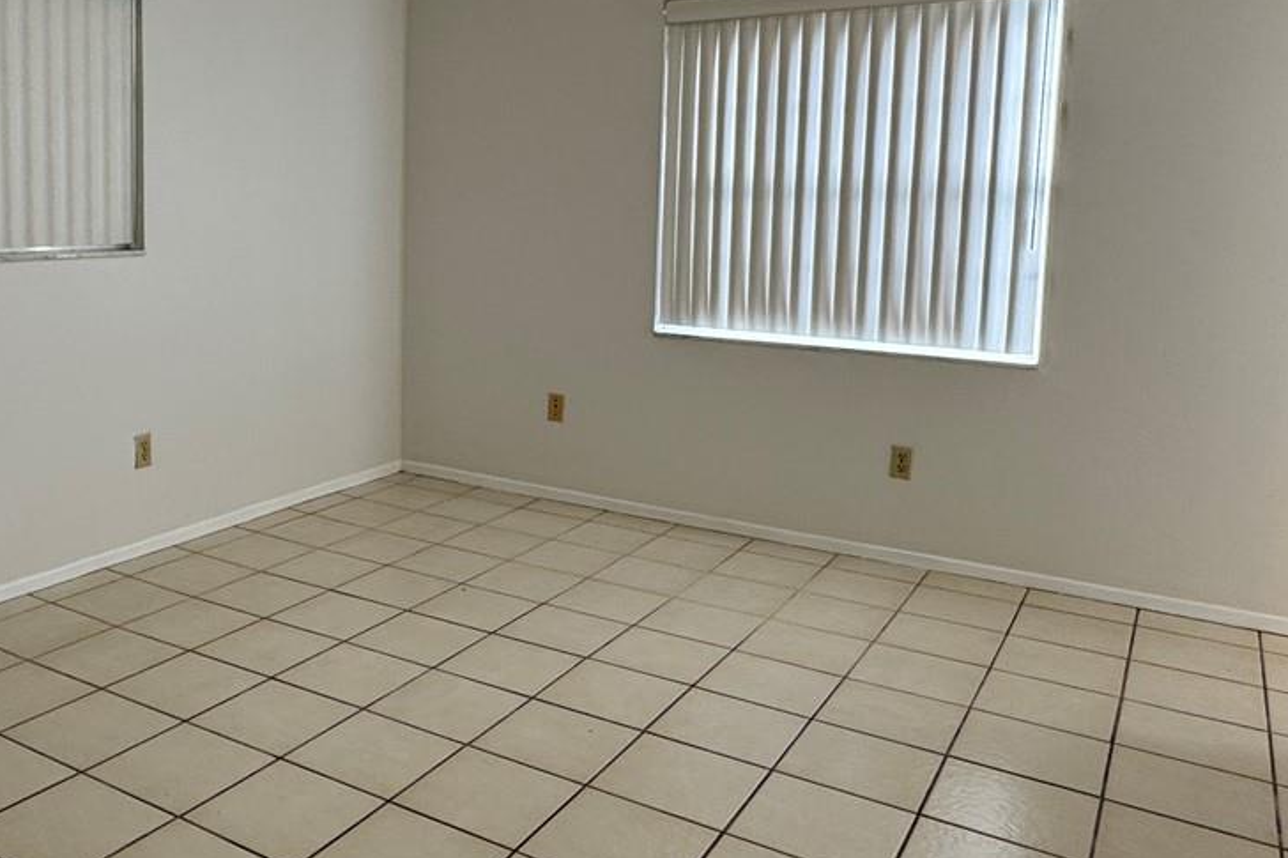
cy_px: 315
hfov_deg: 57.3
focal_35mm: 32
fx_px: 1145
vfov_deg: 40.8
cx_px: 416
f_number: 2.2
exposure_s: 1/120
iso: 64
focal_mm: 2.22
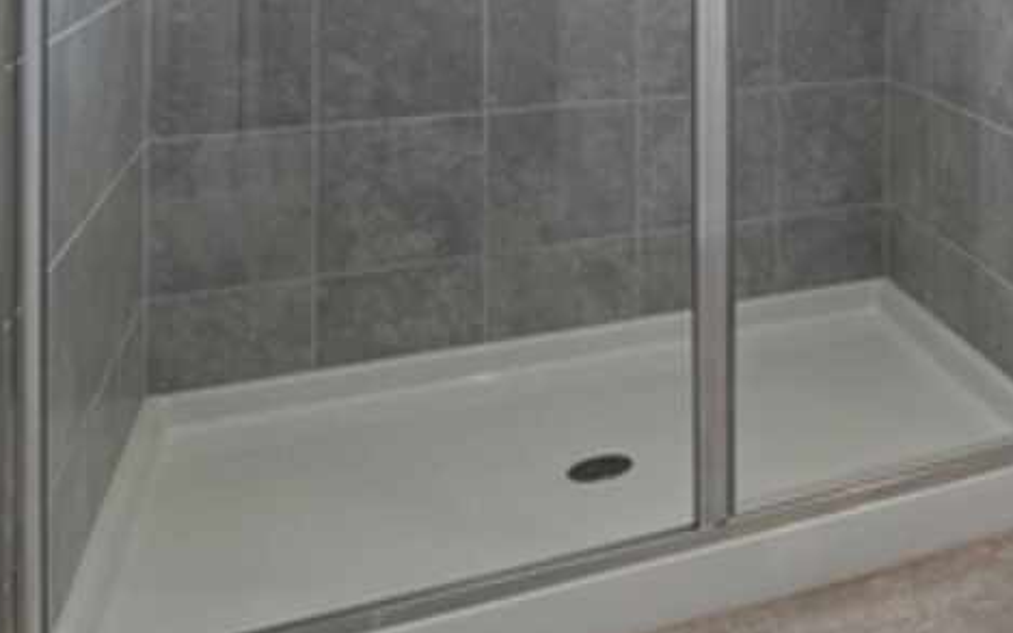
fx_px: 1380
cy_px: -156
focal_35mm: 50
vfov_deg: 23.3
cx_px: 1210
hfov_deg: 33.1
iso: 100
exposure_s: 1/4
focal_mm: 18
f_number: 9
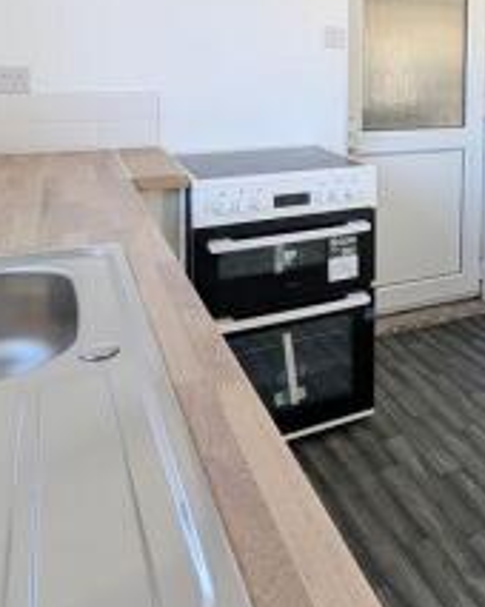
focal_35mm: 32
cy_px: 104
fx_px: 575
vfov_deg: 51.5
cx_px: 445
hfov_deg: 41.7
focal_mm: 2.02
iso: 70
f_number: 1.7
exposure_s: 1/418
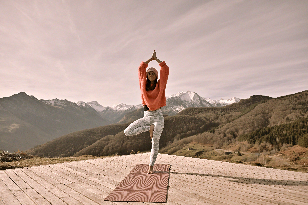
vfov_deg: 53.1
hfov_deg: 73.7
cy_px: 102
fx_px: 205
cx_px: 154
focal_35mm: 24
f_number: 4
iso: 125
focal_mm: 24
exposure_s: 1/3200
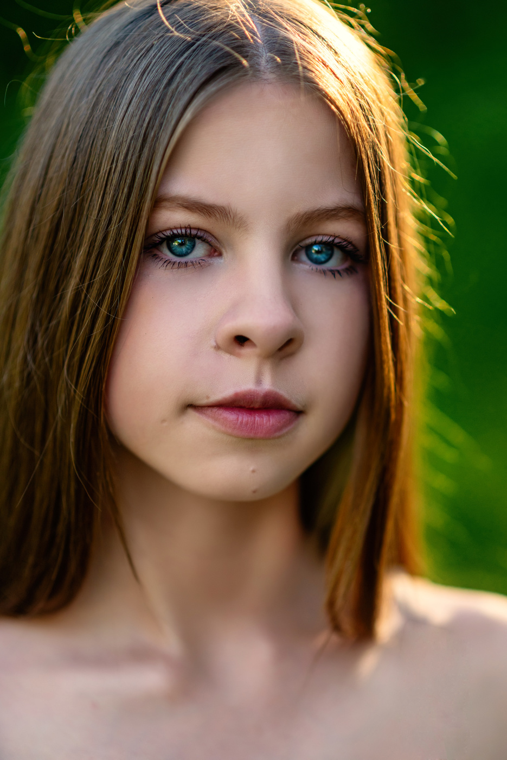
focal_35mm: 85
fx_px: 1793
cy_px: 380
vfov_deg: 23.9
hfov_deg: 16.1
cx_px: 254
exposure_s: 1/2000
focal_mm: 85
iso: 500
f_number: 2
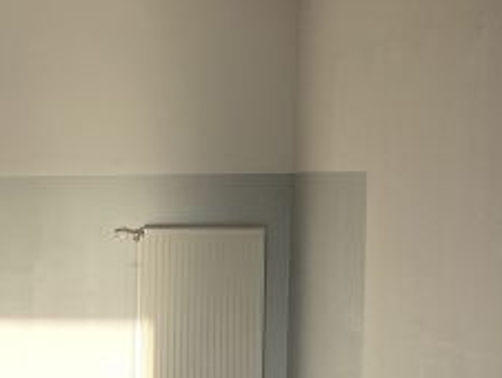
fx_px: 1336
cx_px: -291
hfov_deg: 18.4
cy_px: 269
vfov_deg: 16.0
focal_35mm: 92
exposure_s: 1/375
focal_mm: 4.25
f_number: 1.8
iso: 32
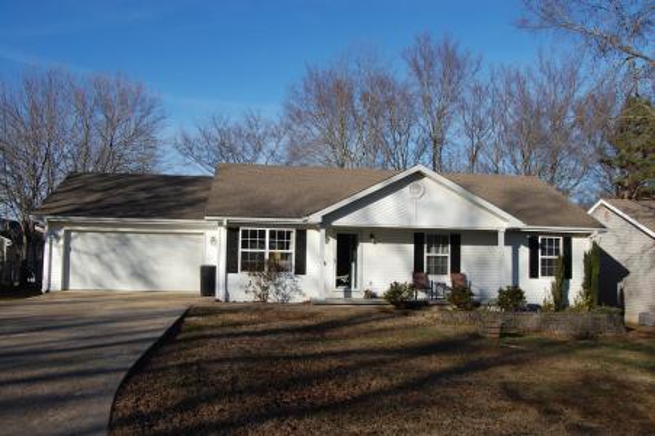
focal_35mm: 30
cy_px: 218
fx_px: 545
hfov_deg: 62.0
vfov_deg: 43.5
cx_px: 328
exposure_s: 1/400
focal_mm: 20
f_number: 10
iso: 200
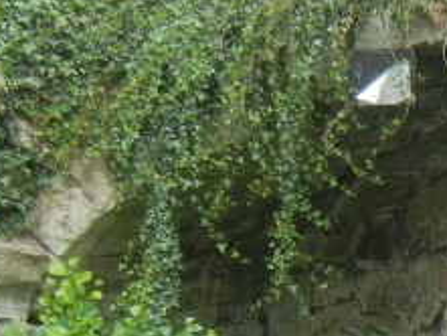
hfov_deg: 13.4
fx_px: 1796
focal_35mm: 139
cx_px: 651
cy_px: 320
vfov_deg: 10.6
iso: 160
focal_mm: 5.4
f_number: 3.5
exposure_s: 1/164
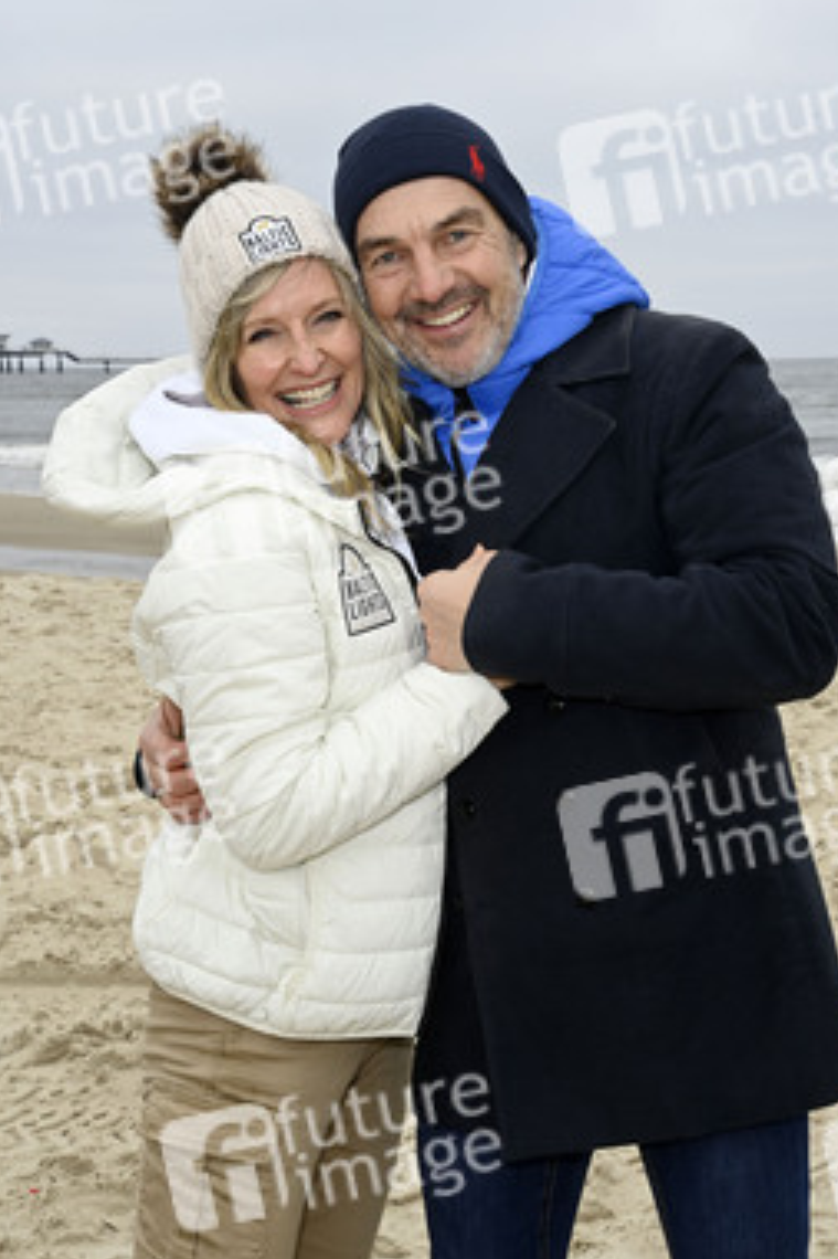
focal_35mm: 61
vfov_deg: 32.9
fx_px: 2132
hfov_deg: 22.2
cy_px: 656
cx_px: 427
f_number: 14
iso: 1000
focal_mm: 58
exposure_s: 1/250
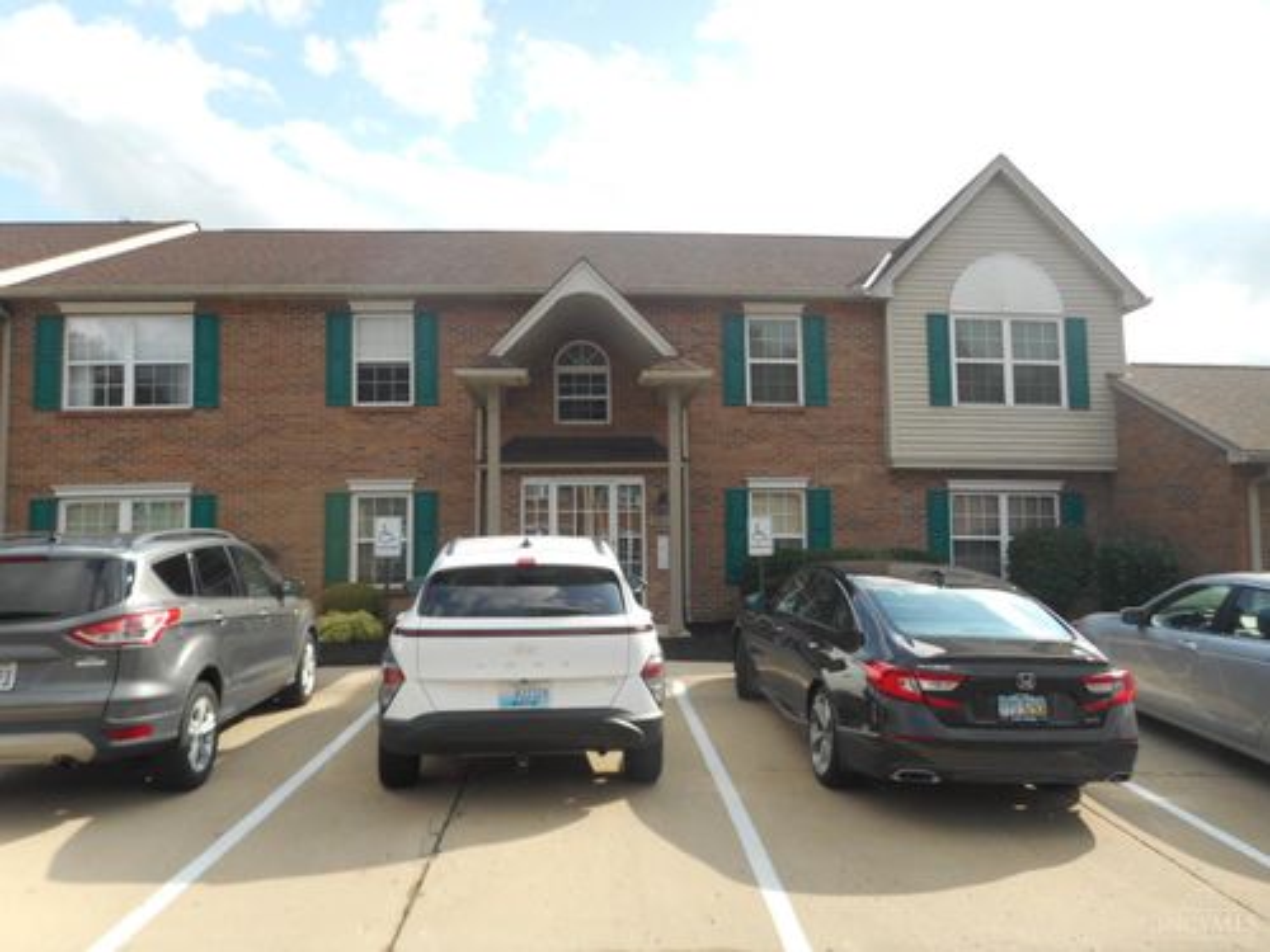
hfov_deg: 69.4
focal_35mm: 25
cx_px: 635
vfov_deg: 54.9
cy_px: 476
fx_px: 917
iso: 80
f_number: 3.7
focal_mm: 4.5
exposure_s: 1/400
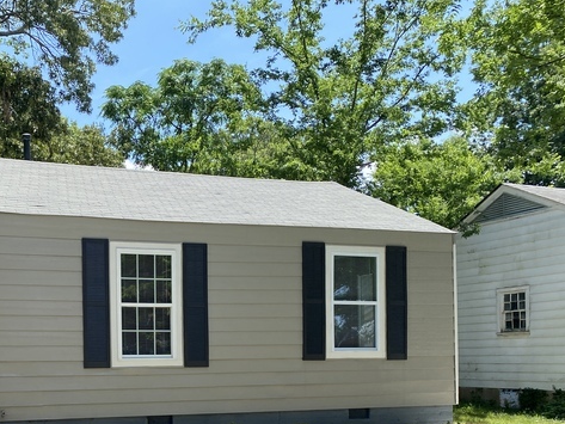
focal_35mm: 44
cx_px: 113
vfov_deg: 31.8
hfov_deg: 41.1
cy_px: 356
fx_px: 718
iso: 32
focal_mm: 4.25
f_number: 1.8
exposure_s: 1/942
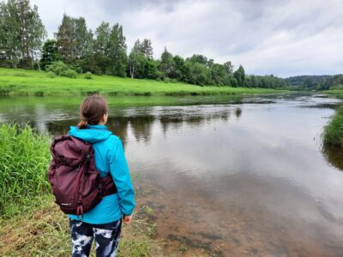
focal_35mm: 25
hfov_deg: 69.4
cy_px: 128
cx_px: 172
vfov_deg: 54.9
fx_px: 248
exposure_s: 1/202
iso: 32
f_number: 2
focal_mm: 4.6
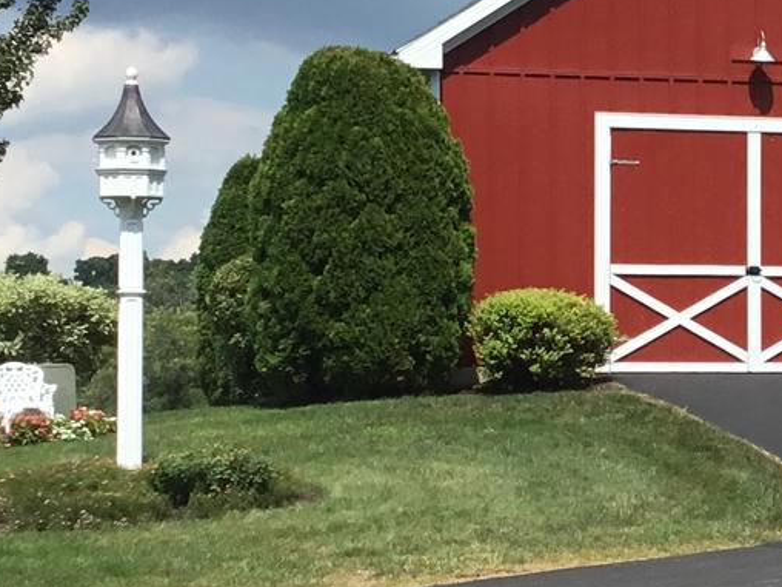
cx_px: 853
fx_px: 2824
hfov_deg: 15.4
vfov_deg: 11.9
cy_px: 297
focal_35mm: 125
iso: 25
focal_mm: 3.3
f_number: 2.4
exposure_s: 1/1812
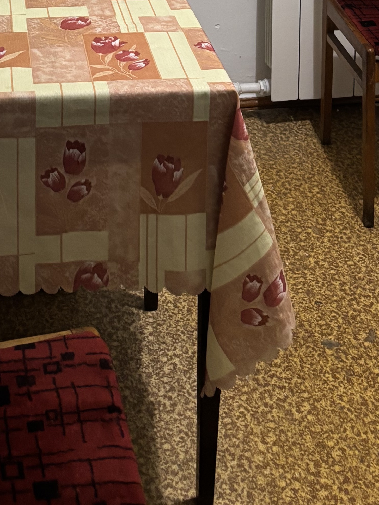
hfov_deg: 19.4
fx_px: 1095
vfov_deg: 22.6
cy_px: -186
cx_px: 78
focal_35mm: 75
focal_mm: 5.96
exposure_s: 1/33
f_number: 1.6
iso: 400
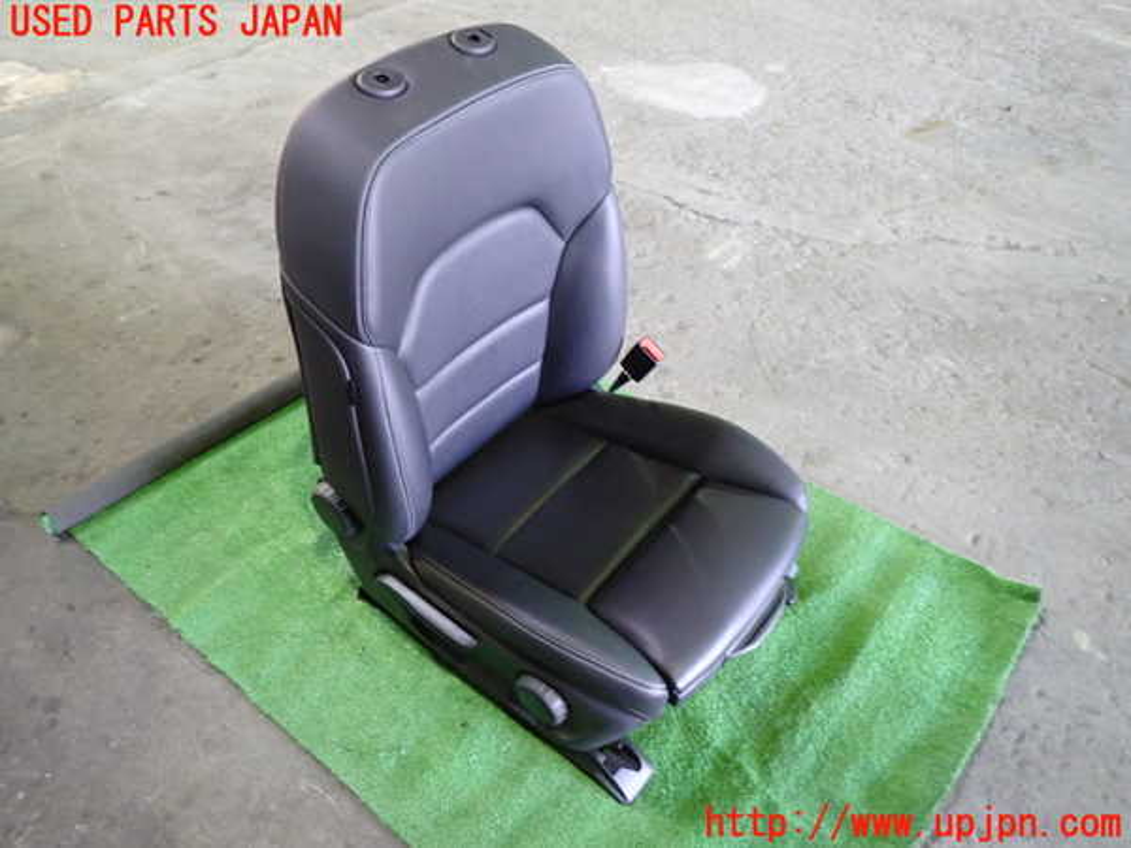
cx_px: 566
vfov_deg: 54.9
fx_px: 817
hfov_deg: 69.4
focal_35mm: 25
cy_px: 424
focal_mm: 4.5
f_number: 2
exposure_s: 1/25
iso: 800
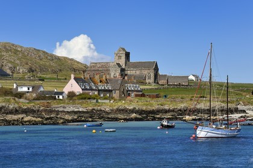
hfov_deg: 16.8
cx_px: 126
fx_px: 857
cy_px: 84
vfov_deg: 11.2
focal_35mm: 122
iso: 200
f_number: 14
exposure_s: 1/320
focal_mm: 122
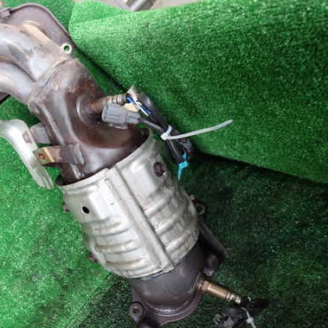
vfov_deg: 40.0
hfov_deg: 38.6
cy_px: 178
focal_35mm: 42
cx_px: 69
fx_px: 450
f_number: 2.3
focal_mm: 5.4
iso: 200
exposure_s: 1/60
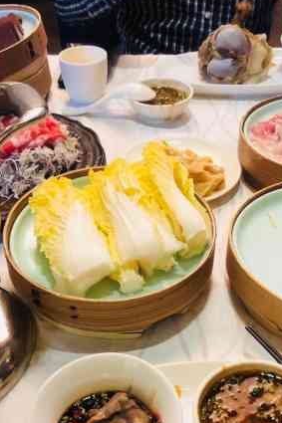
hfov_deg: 28.1
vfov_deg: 41.0
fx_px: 564
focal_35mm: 48
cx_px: 140
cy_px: 248
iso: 80
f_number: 1.8
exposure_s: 1/6
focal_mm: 3.99
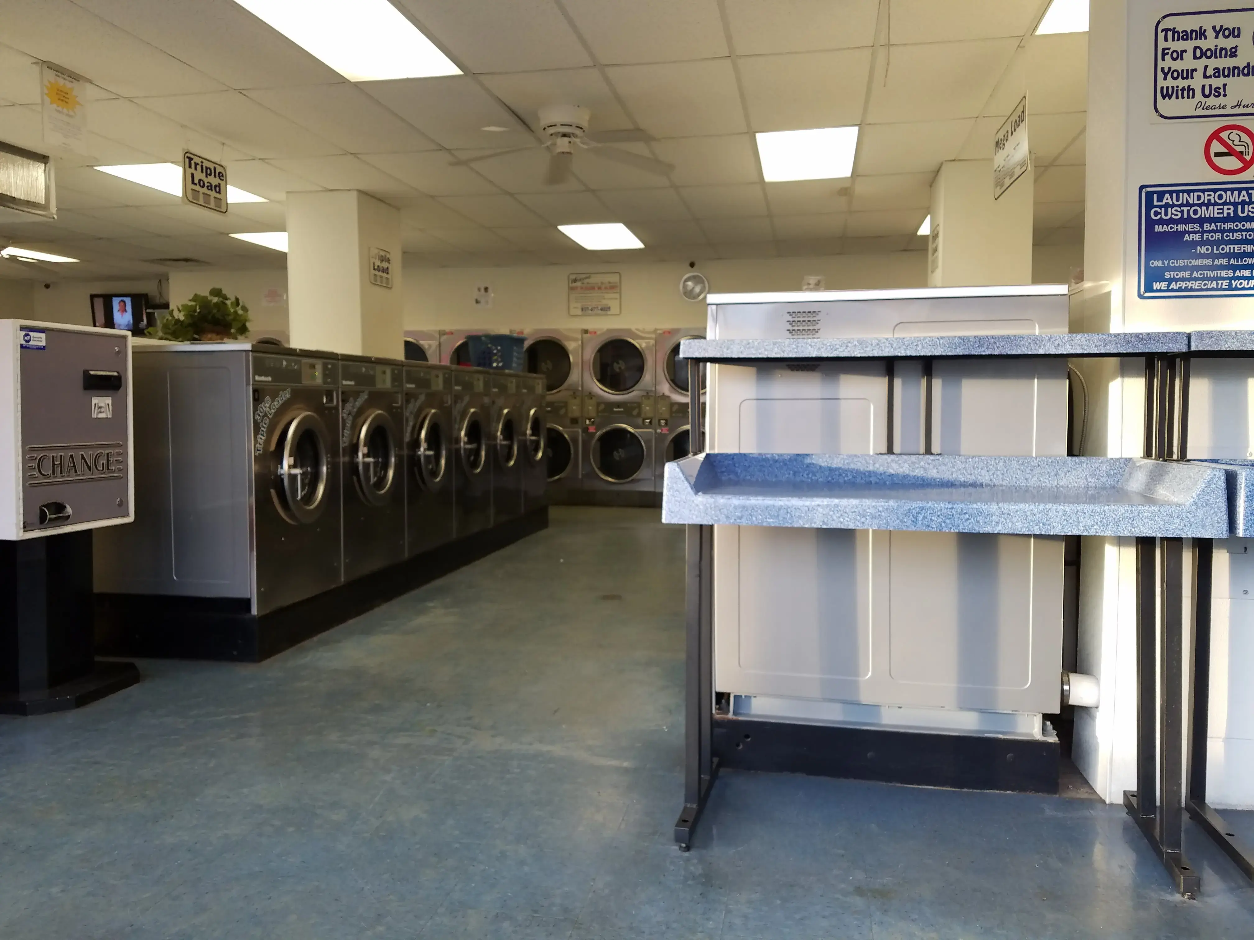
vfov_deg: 53.1
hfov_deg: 67.3
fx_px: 942
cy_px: 470
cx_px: 627
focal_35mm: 26
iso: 64
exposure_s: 1/60
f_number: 1.7
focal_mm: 4.2
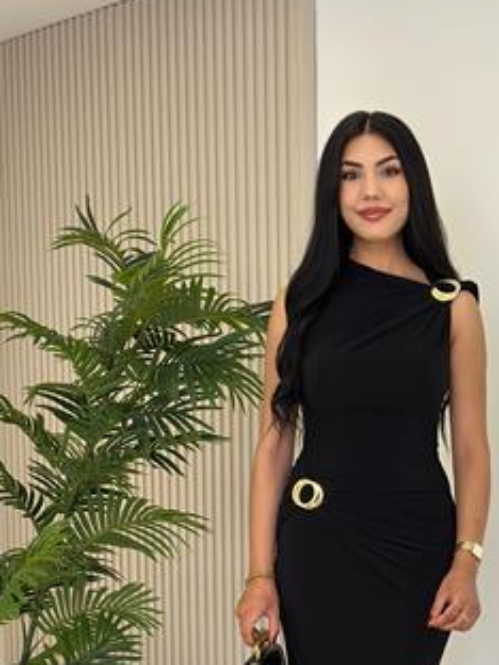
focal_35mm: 82
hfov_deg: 17.9
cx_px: 354
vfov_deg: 23.4
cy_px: 545
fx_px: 1576
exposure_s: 1/246
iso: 80
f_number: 1.78
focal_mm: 6.86
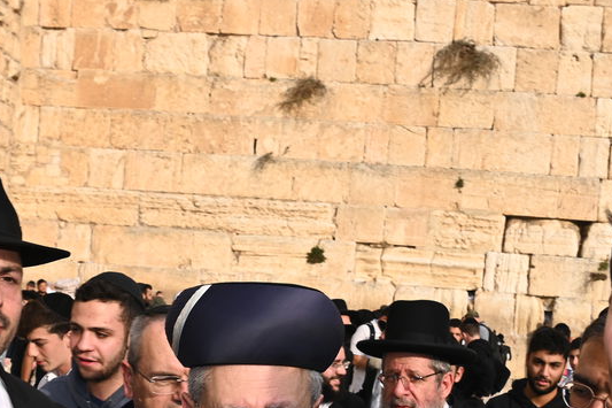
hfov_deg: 31.8
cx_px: 255
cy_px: 348
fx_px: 1071
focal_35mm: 63
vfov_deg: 21.2
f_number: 9
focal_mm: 24
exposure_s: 1/160
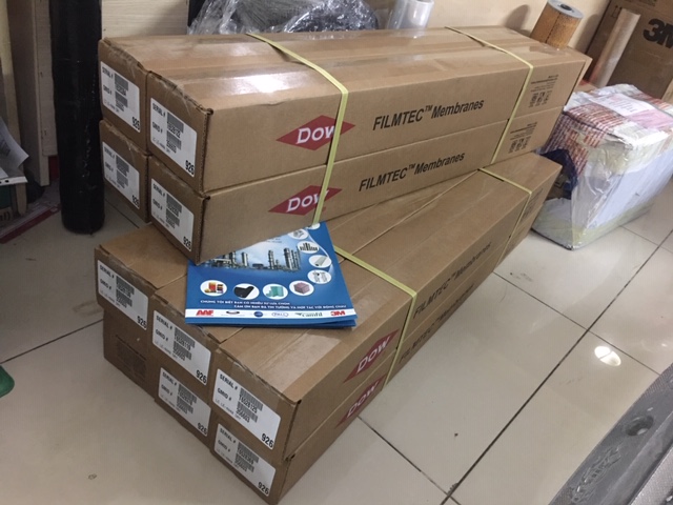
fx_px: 564
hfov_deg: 61.7
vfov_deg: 48.2
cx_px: 336
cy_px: 252
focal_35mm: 29
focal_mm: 4.15
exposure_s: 1/4
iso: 125
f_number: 2.2
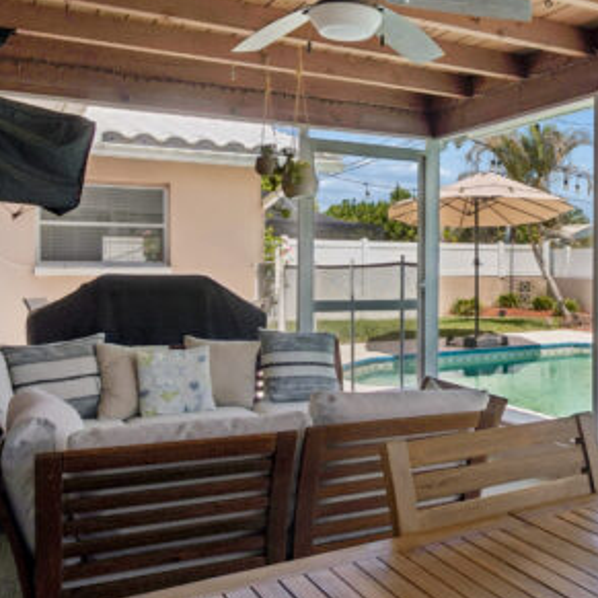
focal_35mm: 35
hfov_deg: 44.6
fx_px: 684
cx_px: 491
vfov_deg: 46.7
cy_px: 219
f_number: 7.1
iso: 100
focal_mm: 10
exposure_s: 1/500
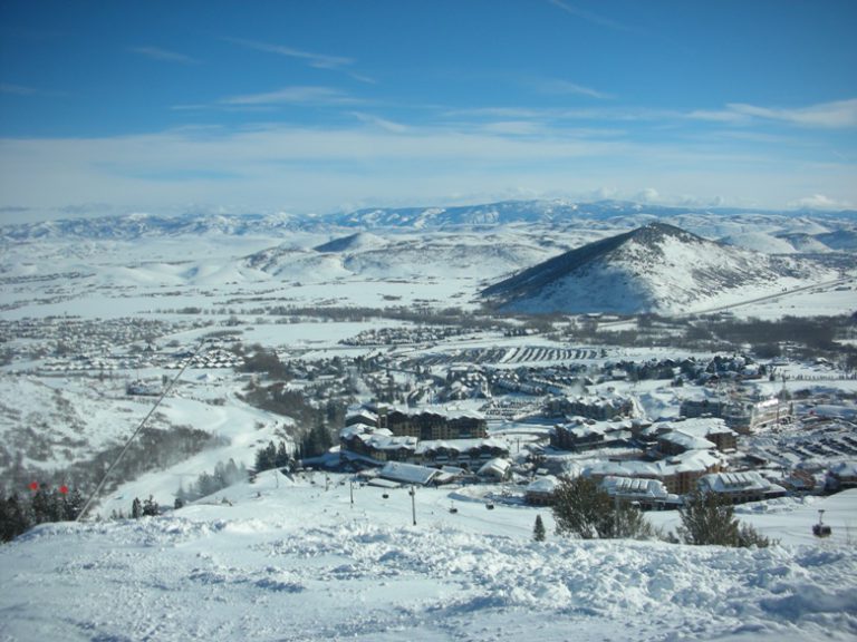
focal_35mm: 35
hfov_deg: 52.6
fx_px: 867
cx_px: 428
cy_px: 321
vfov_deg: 40.7
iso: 50
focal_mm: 5.8
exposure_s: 1/215
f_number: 8.5
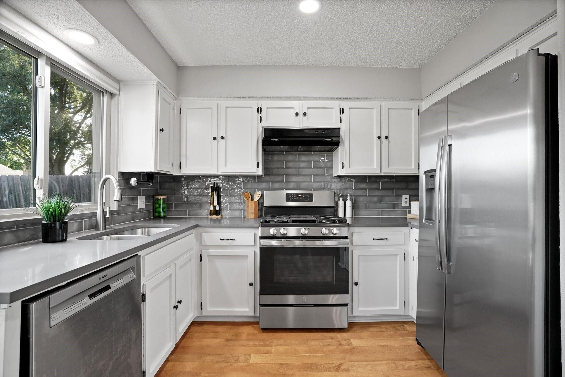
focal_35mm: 16
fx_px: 251
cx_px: 282
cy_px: 188
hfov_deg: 96.7
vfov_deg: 73.8
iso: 1250
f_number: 8
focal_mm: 16
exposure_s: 1/13
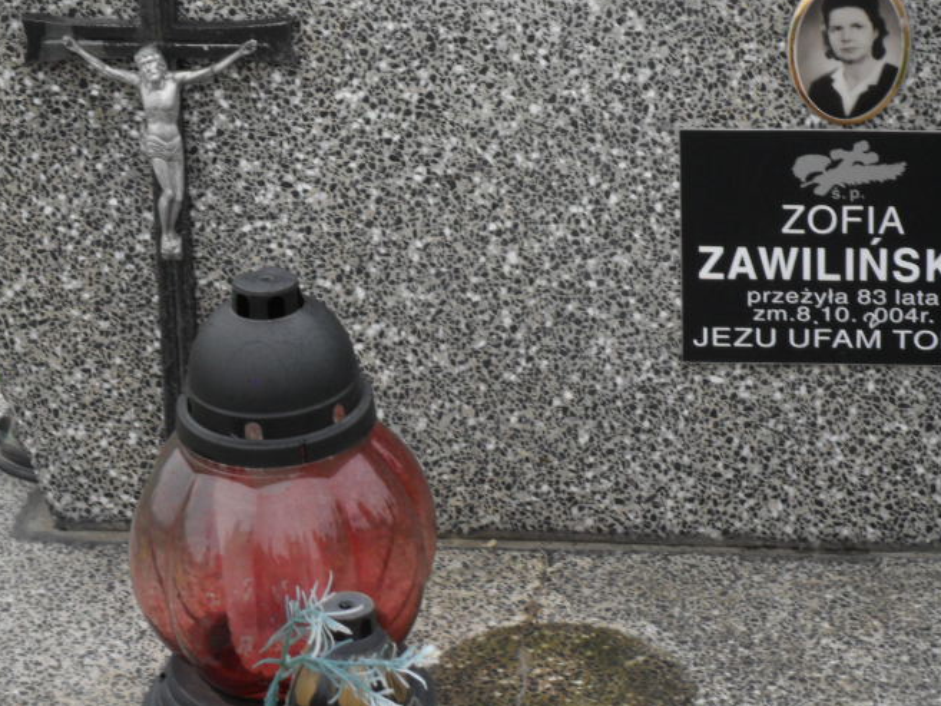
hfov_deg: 14.7
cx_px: 520
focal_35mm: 134
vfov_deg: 11.0
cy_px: 165
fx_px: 3643
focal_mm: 15.4
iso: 100
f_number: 4.3
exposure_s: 1/60
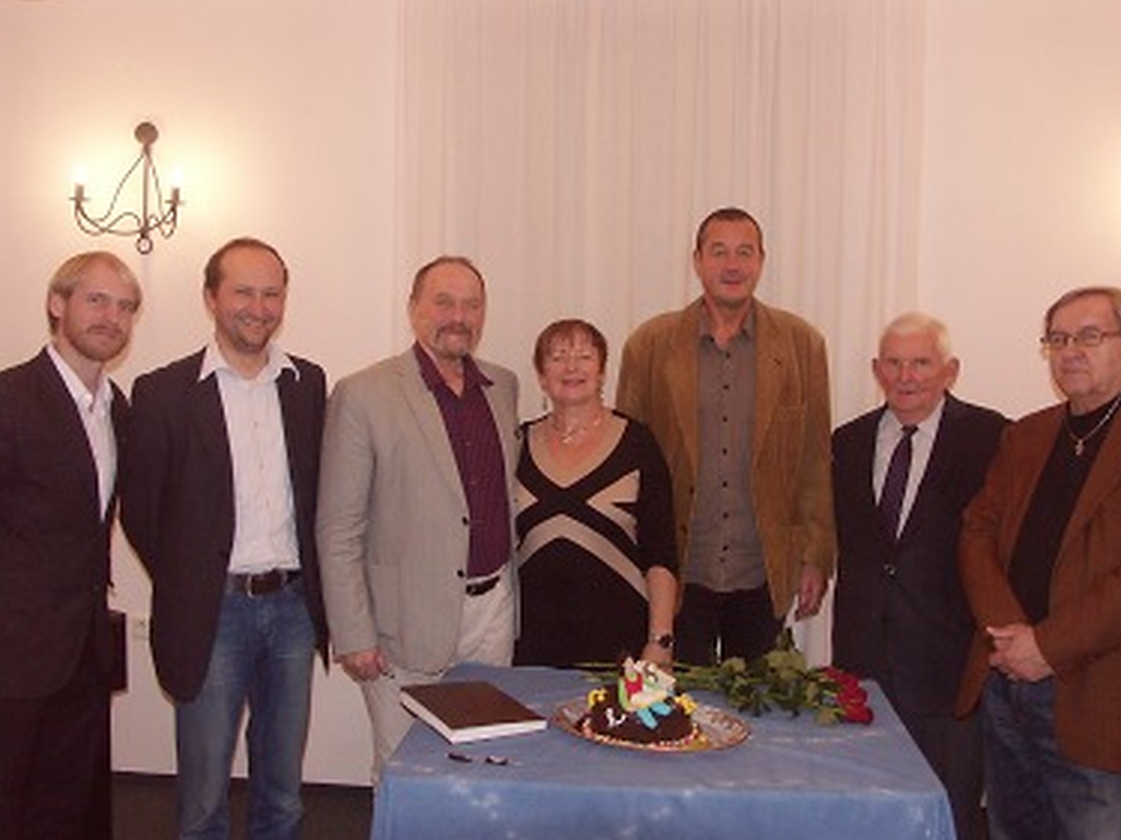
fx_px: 1036
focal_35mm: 32
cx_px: 589
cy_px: 439
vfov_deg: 44.1
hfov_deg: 56.8
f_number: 2.8
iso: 200
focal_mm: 7.8
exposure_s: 1/100
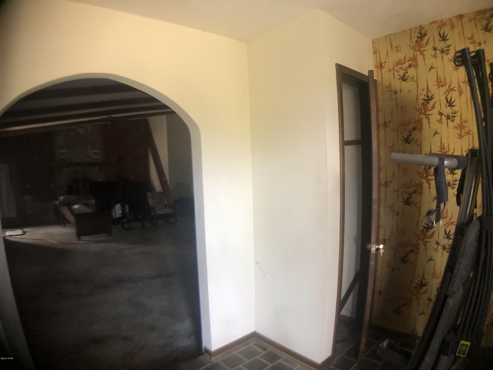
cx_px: 246
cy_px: 185
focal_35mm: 28
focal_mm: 3.99
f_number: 1.8
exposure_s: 1/15
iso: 50
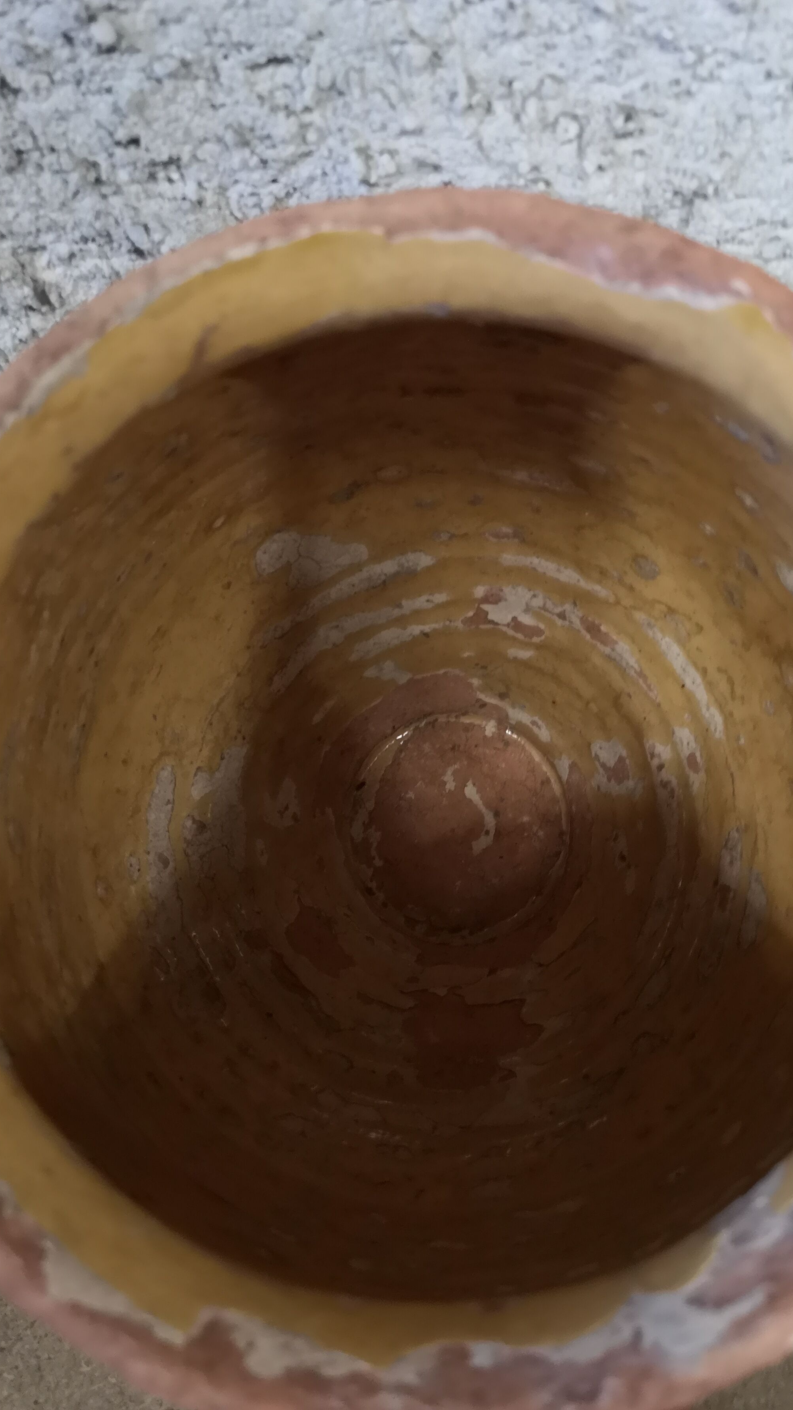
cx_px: 433
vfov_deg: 64.3
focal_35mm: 30
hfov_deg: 38.9
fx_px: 1121
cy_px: 699
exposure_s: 1/16.7
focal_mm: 3.95
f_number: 1.8
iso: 640
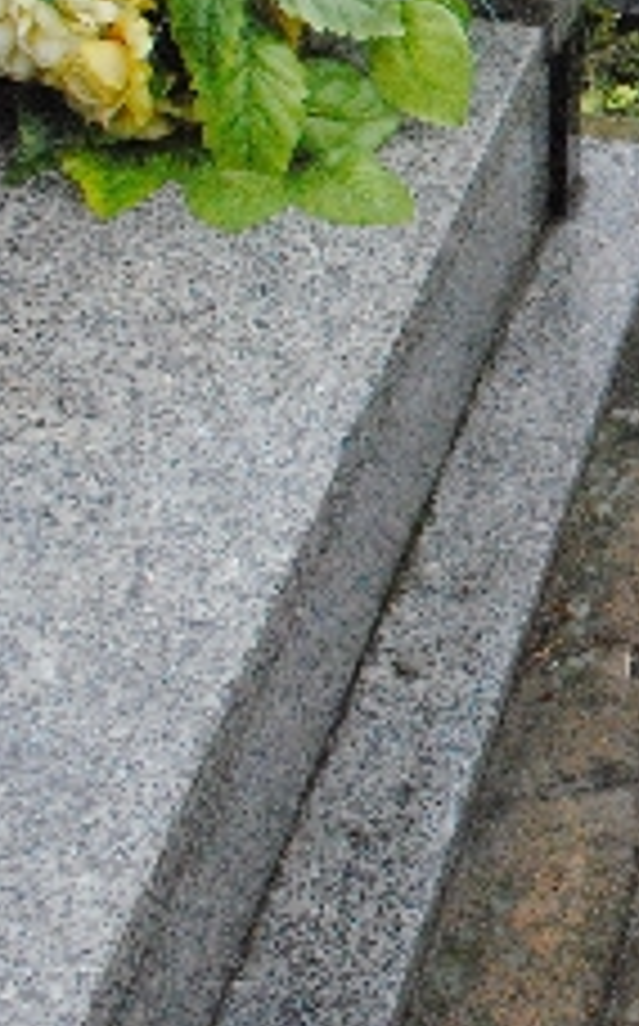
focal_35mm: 86
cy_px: 171
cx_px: 1278
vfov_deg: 23.7
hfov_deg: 13.1
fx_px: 2402
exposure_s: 1/640
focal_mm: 20
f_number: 13
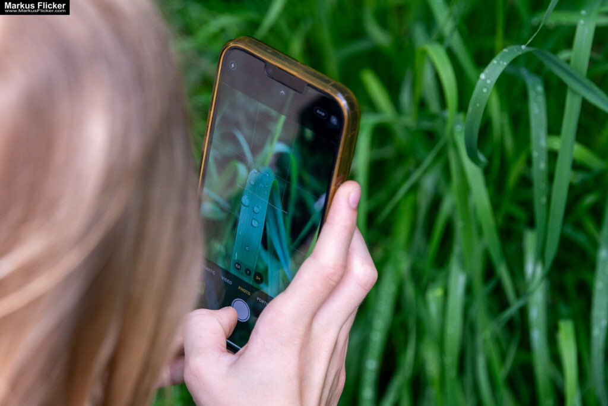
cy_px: 203
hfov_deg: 12.2
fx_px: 2838
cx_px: 304
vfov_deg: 8.2
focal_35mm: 168
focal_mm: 112
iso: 320
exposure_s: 1/400
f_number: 3.8
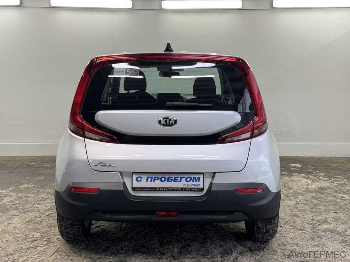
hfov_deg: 39.7
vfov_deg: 30.3
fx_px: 485
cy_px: 131
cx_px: 175
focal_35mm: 48
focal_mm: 6.76
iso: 50
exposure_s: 1/100
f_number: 1.78
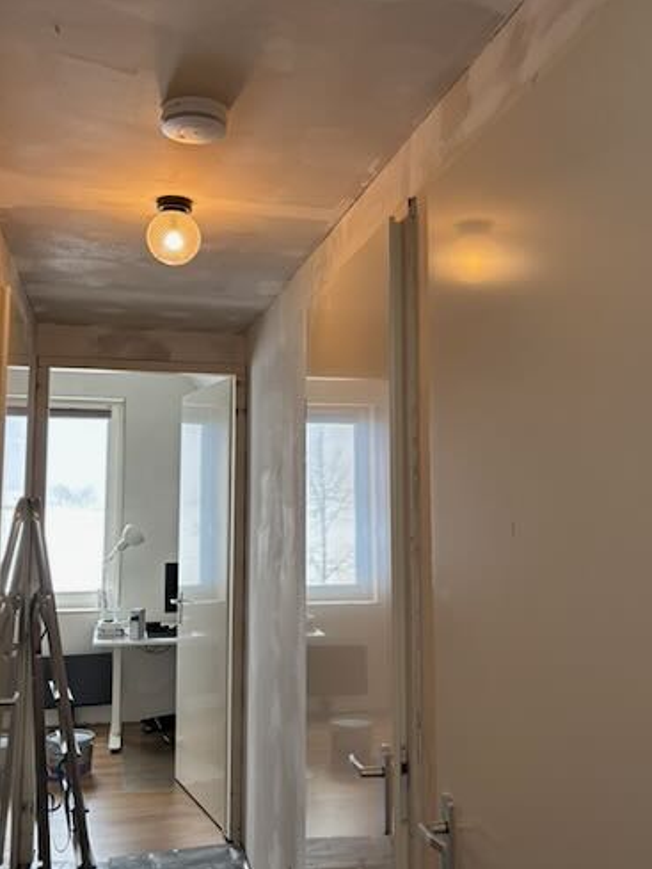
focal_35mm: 34
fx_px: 853
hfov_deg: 41.8
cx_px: 311
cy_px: 423
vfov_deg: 53.9
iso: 100
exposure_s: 1/121
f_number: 1.6
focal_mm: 5.96
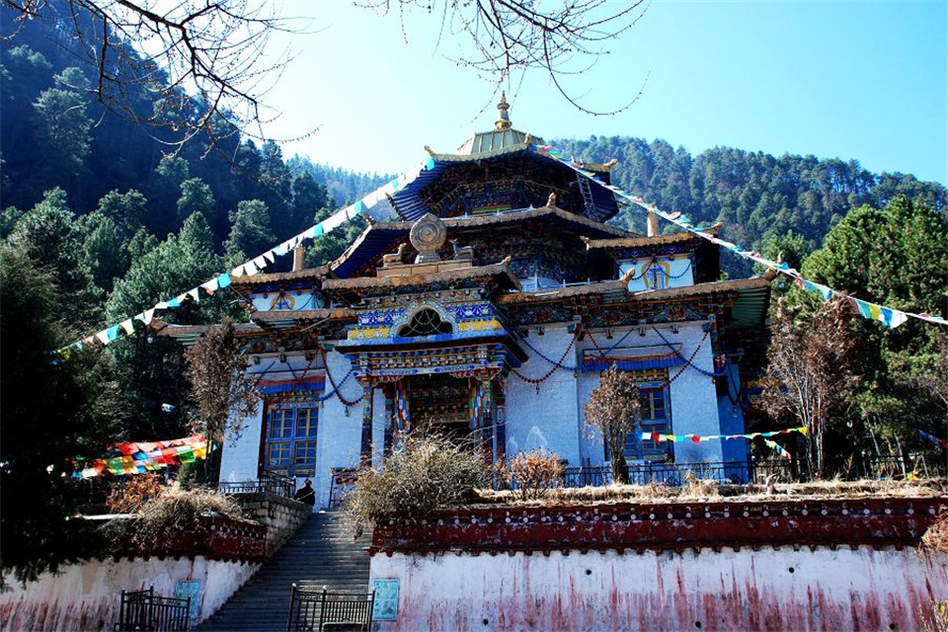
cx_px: 474
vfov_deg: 40.0
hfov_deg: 57.2
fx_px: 869
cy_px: 316
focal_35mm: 33
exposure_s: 1/200
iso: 200
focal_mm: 22
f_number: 7.1
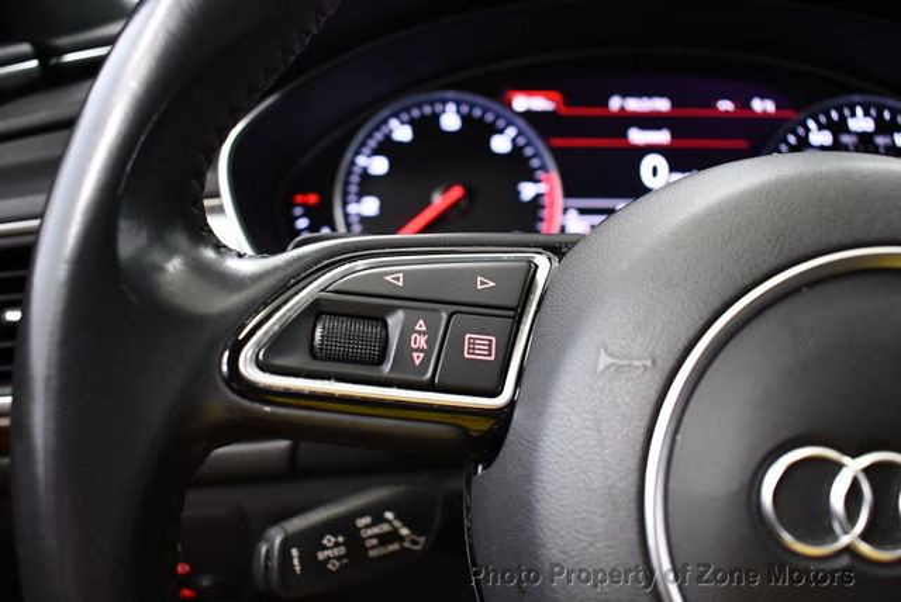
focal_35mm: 36
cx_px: 450
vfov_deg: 36.9
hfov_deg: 53.1
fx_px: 902
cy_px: 301
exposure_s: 1/100
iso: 3200
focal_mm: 18
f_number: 3.5
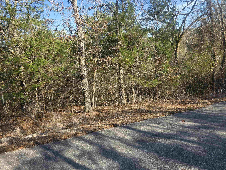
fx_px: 150
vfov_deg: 58.9
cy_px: 85
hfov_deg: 73.9
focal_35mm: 23
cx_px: 113
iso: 25
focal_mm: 6.3
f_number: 1.7
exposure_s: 1/359
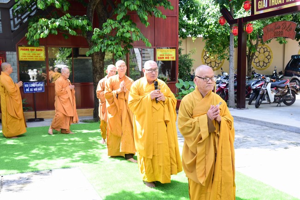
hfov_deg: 44.5
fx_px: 367
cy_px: 100
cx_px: 150
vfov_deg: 30.5
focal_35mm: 44
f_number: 5.6
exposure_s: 1/100
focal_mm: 44
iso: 250
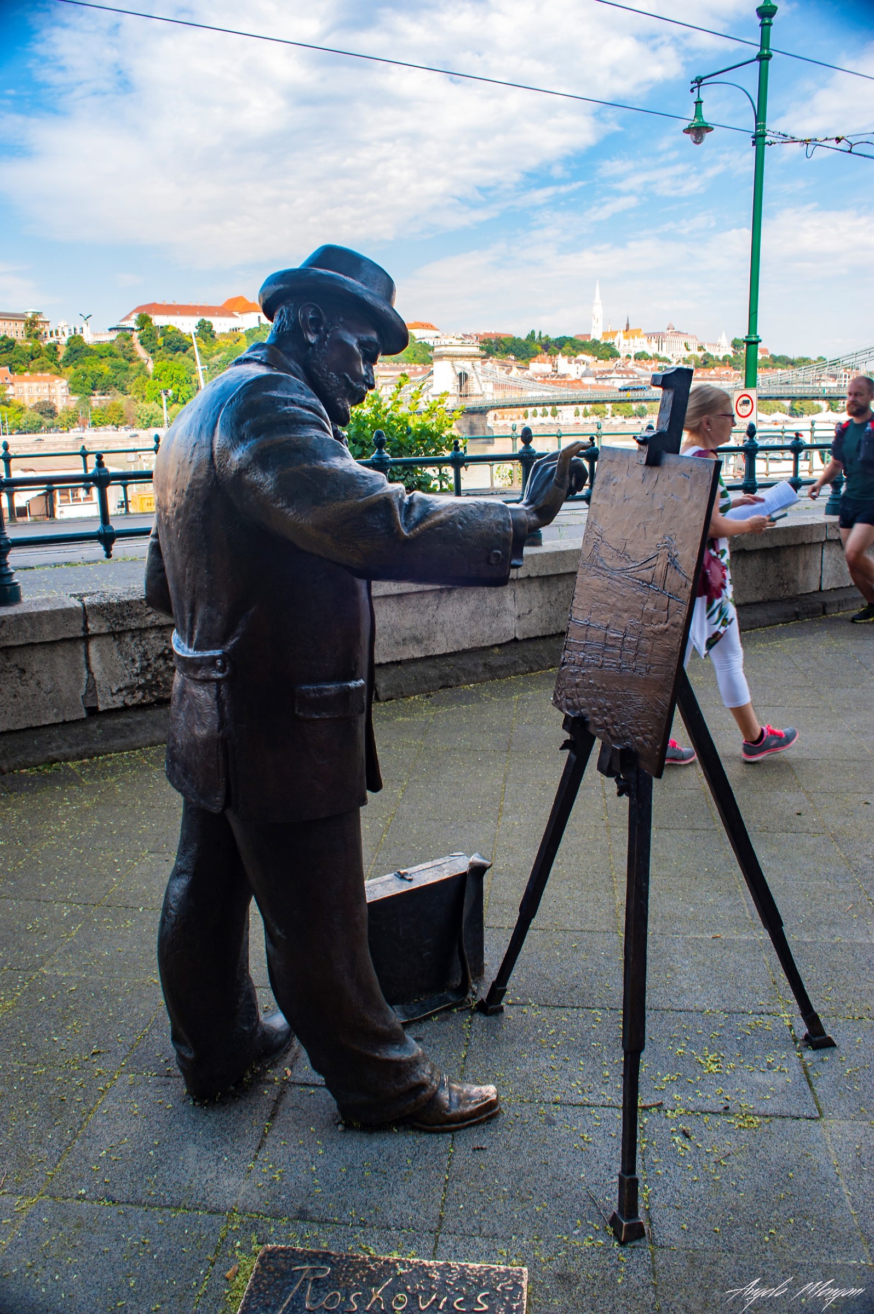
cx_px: 437
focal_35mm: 28
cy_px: 657
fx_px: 1021
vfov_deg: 65.5
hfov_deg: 46.3
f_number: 10
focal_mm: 28
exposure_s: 1/80
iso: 200
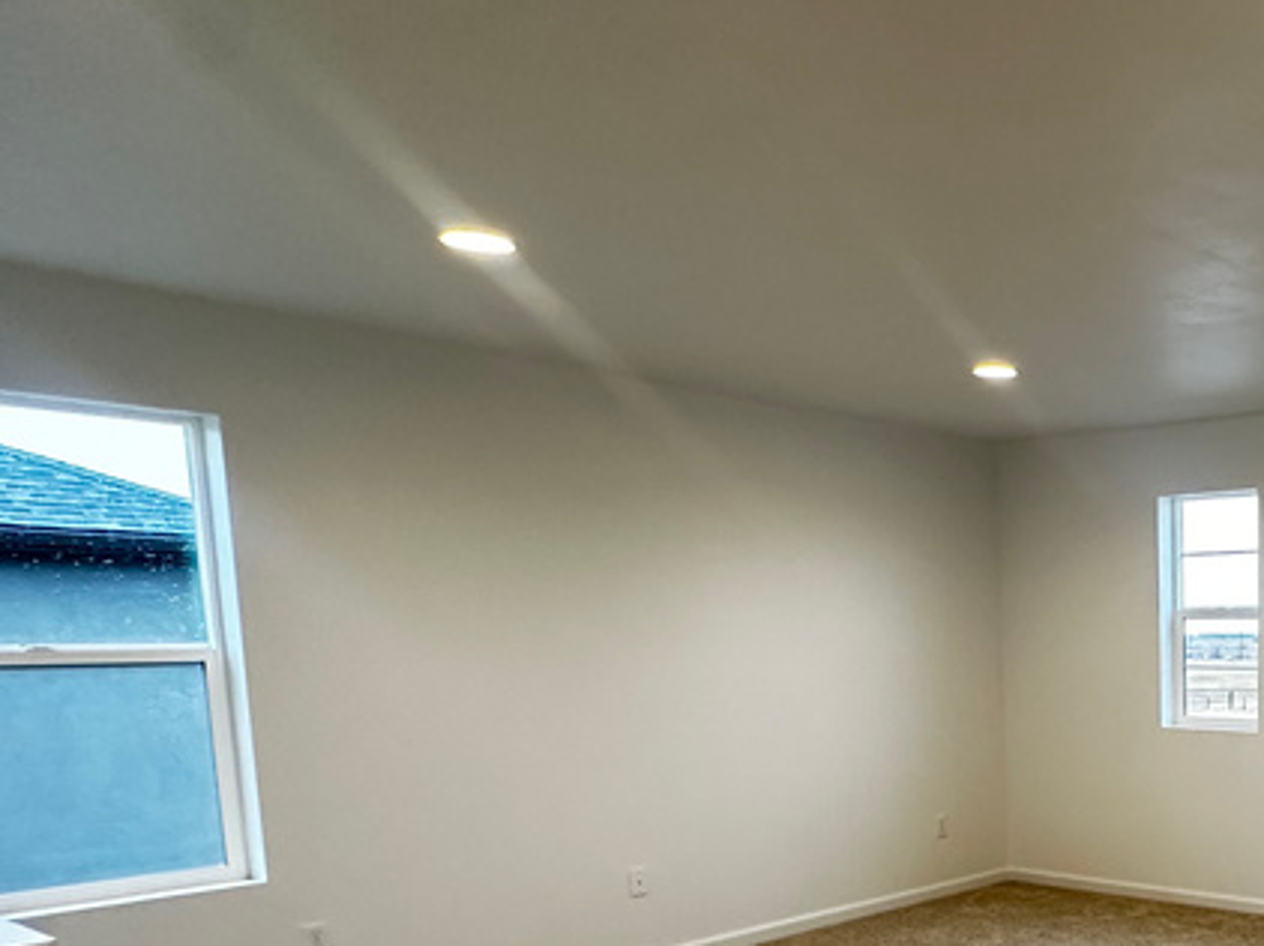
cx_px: 1246
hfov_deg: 46.0
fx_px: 1241
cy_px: 787
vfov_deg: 39.7
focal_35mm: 34
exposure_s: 1/60
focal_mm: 2.22
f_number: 2.2
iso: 320
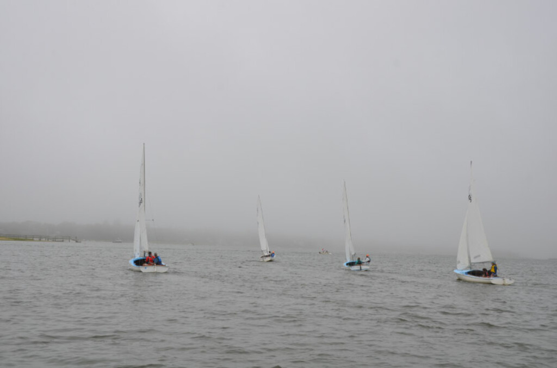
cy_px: 184
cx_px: 278
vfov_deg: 27.9
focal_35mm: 48
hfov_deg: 41.2
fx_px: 741
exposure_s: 1/320
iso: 100
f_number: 9
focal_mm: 32
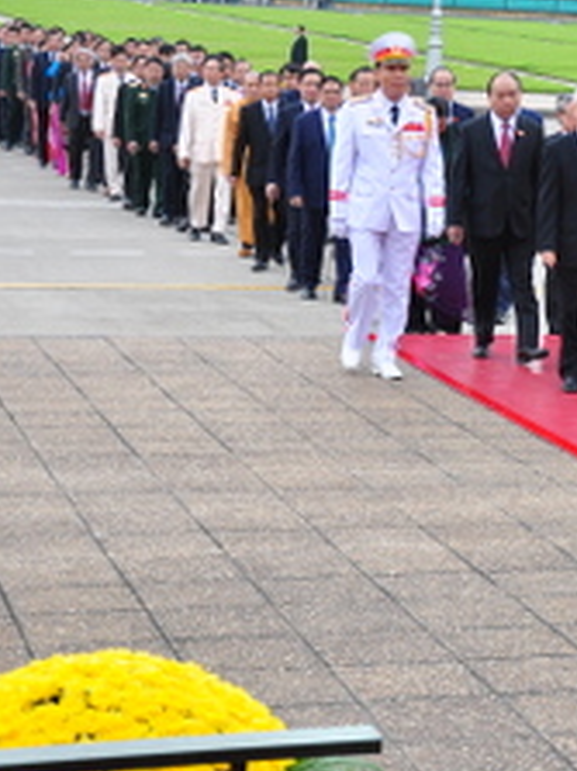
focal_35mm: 113
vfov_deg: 17.4
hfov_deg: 12.8
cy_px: 232
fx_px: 2516
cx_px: 639
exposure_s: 1/100
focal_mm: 35
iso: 400
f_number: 5.6
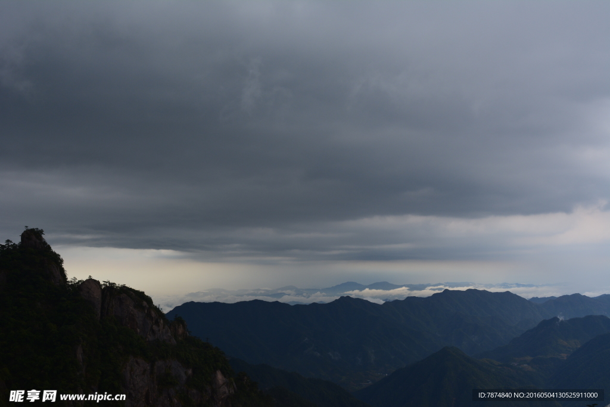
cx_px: 305
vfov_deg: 31.9
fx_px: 712
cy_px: 204
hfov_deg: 46.4
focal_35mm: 42
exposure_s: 1/100
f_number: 11
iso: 200
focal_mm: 28
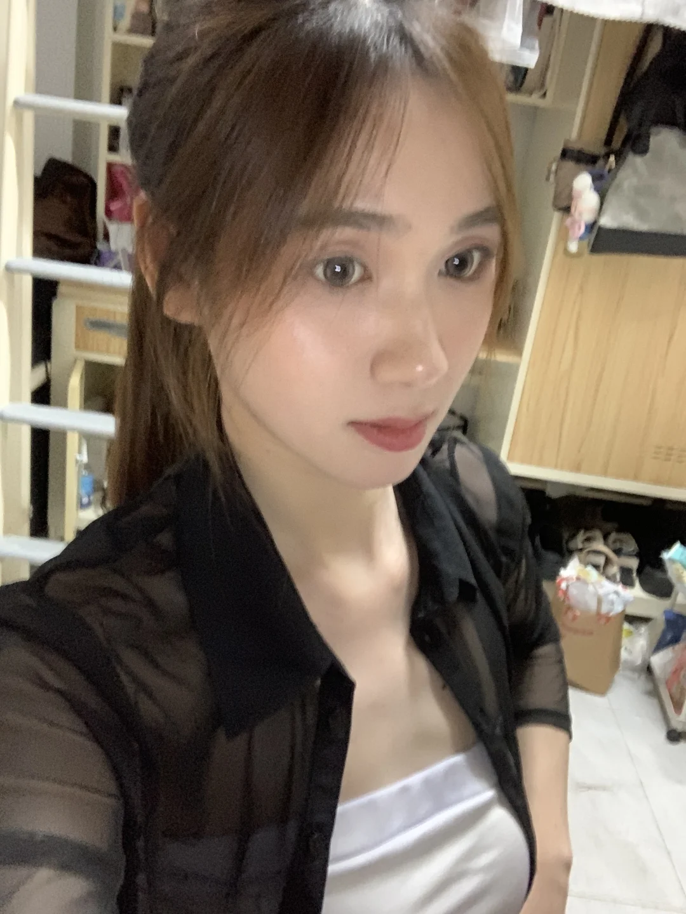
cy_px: 457
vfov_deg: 56.8
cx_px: 343
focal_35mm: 32
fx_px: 846
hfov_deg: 44.2
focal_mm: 2.87
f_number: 2.2
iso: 500
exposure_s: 1/20
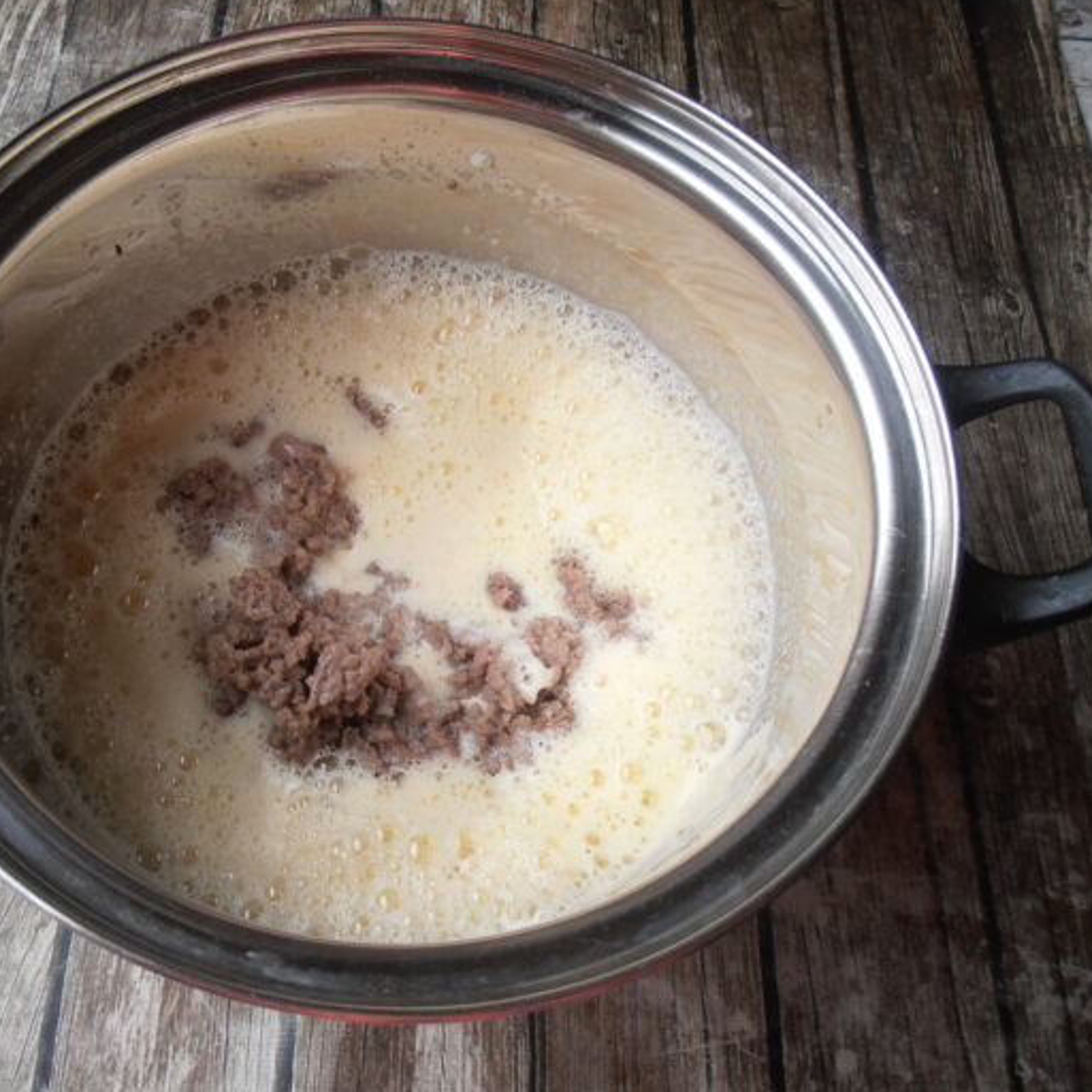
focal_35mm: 29
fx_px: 1035
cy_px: 534
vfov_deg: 55.6
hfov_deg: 54.9
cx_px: 399
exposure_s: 1/50
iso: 80
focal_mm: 4.2
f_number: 3
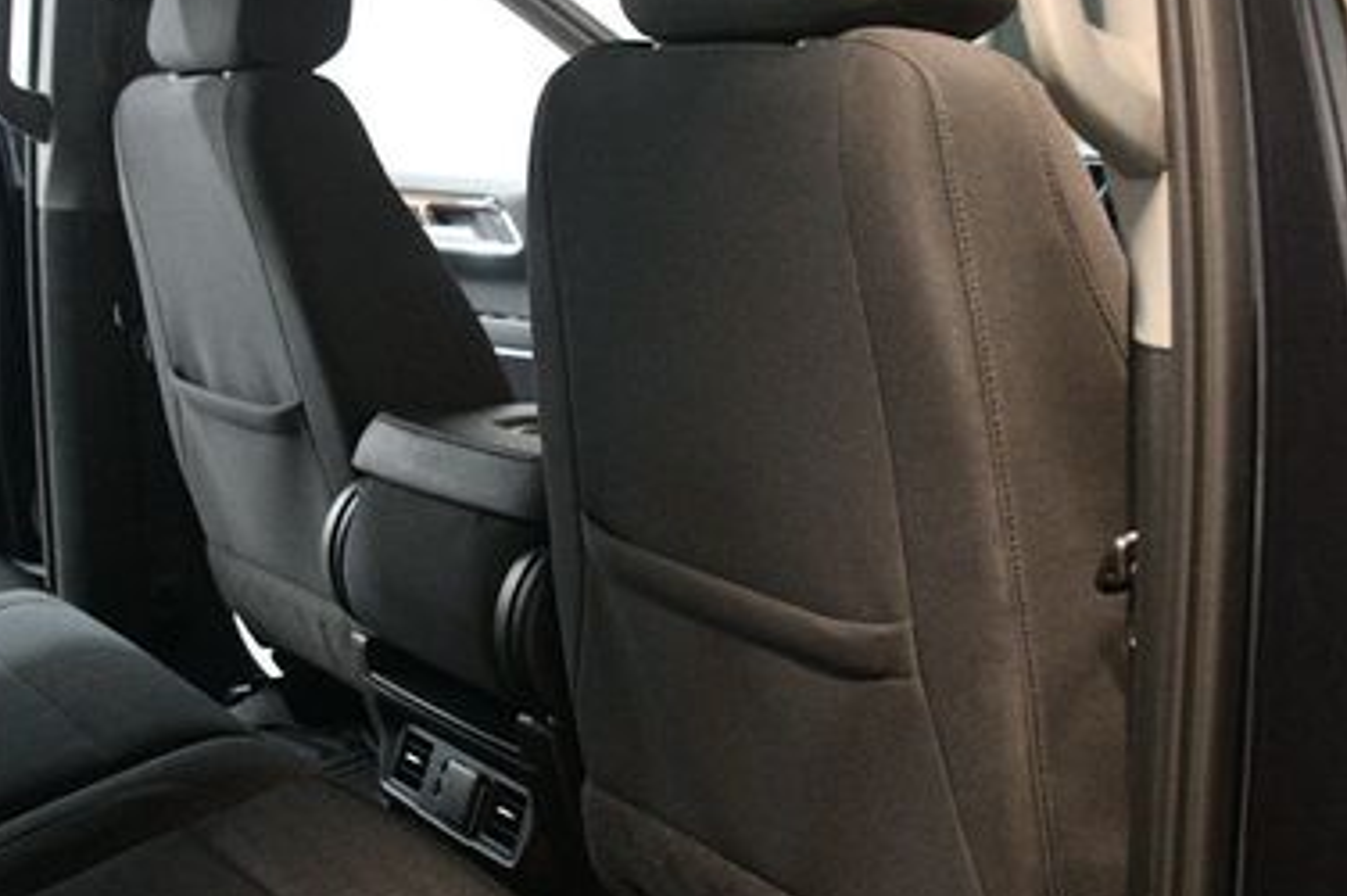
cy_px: 419
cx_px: 609
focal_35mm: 46
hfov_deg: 42.7
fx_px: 1720
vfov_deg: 29.2
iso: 5000
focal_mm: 18
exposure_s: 1/60
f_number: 3.5
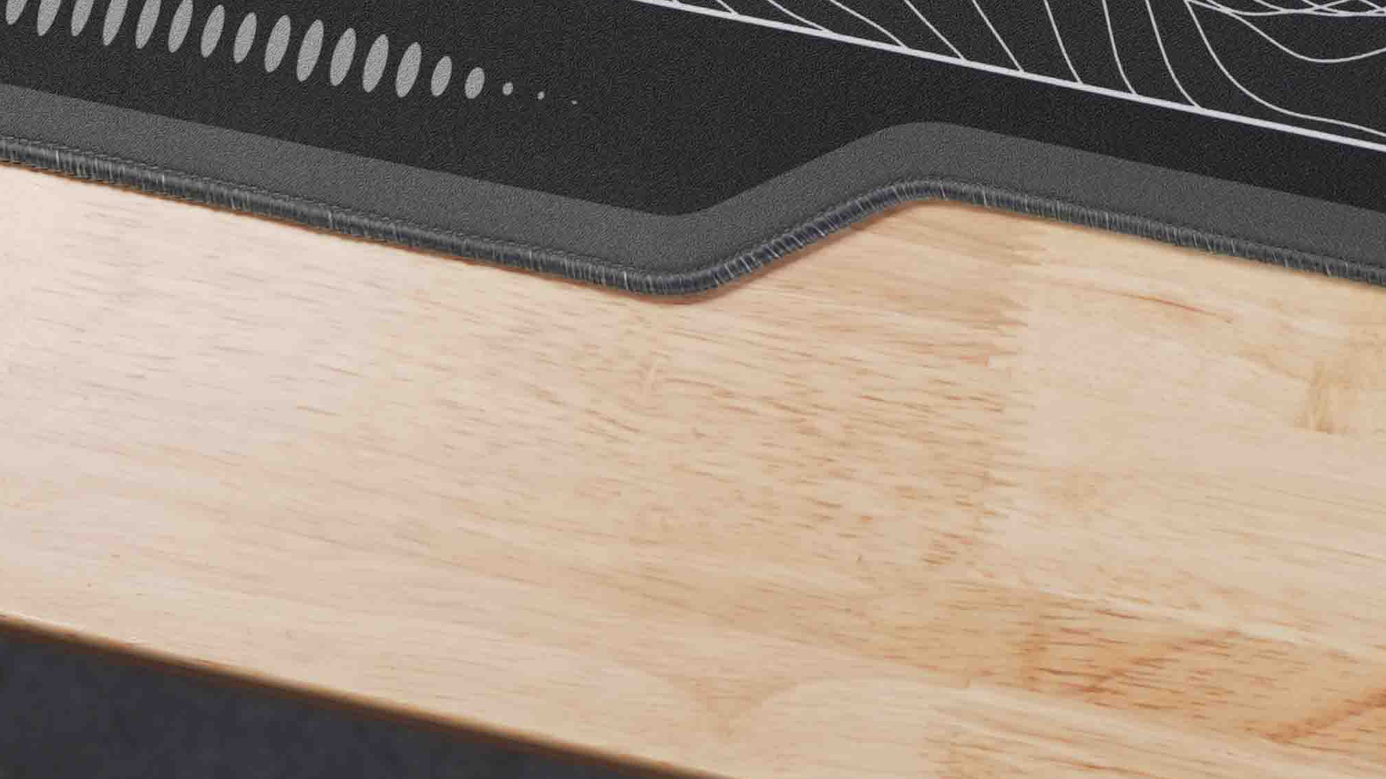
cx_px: 1028
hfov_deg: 15.8
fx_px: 4959
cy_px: -475
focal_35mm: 135
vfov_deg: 8.7
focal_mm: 36.8
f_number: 5
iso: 320
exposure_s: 1/80
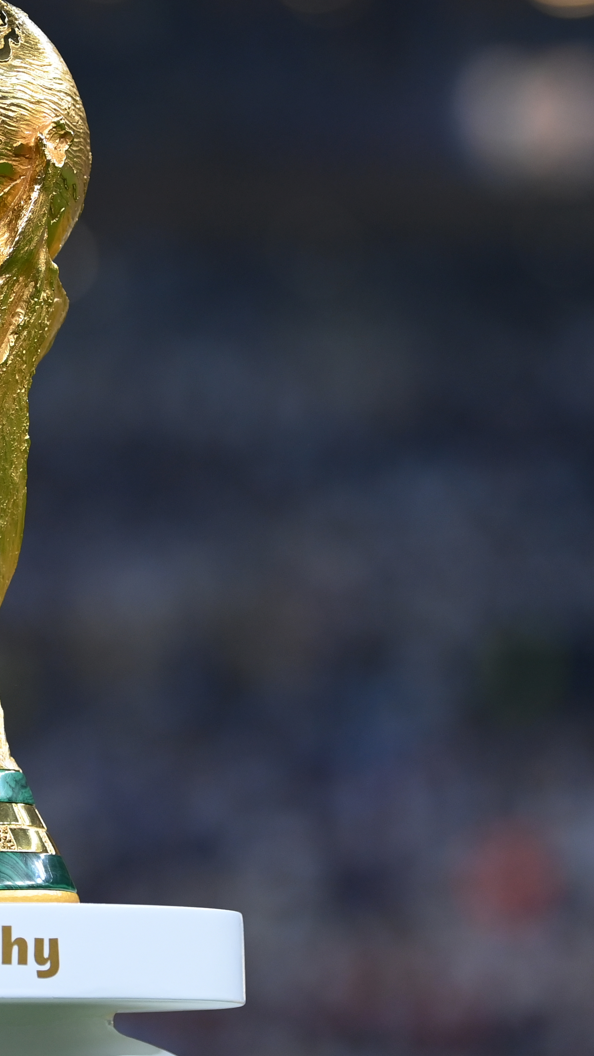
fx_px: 7391
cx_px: -88
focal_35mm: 264
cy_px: 426
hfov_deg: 4.6
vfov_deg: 8.2
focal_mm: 122
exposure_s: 1/800
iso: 1000
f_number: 2.8
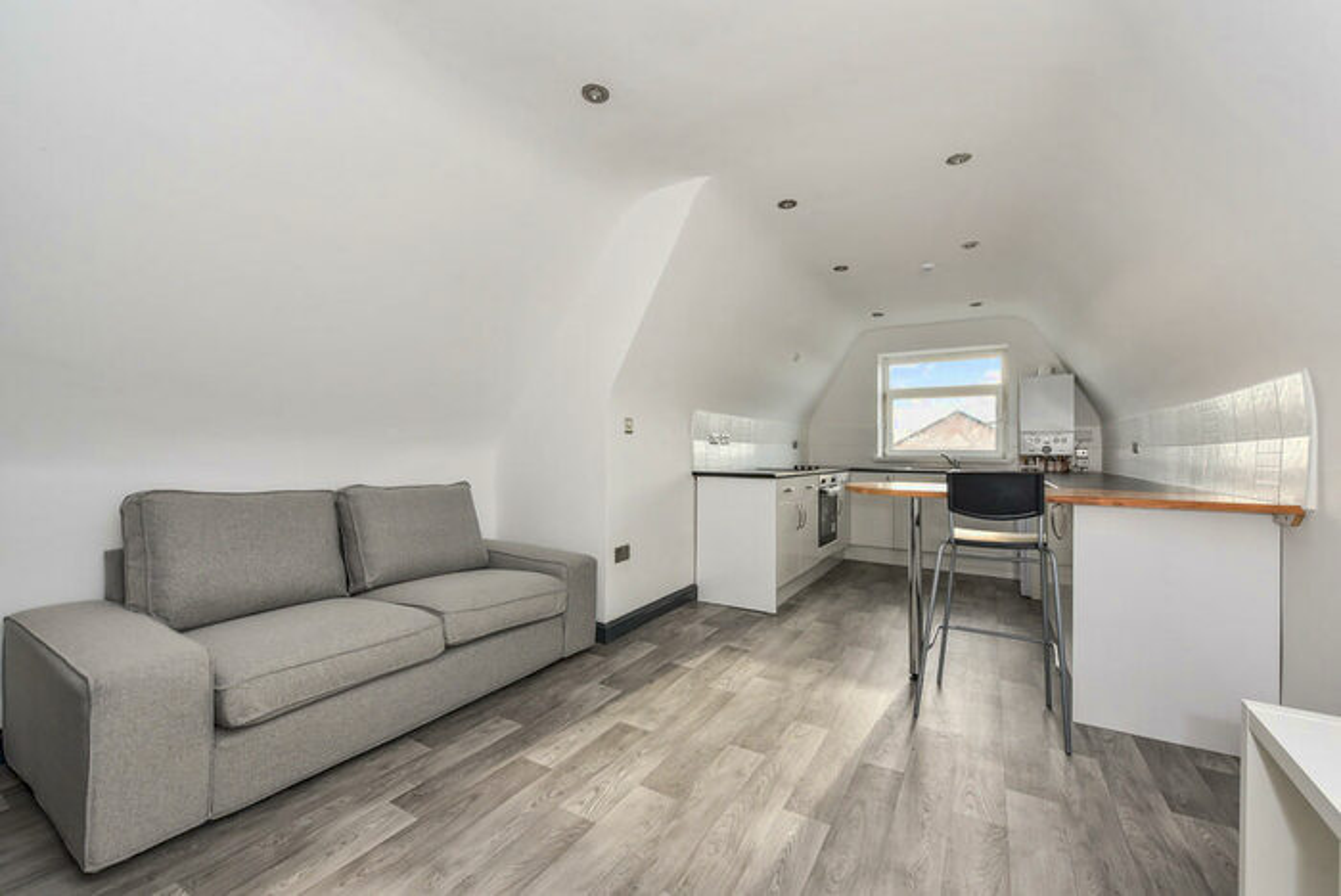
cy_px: 448
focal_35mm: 14
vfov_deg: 81.3
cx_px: 670
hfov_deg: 104.2
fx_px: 522
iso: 400
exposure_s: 1/125
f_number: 8
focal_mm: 14
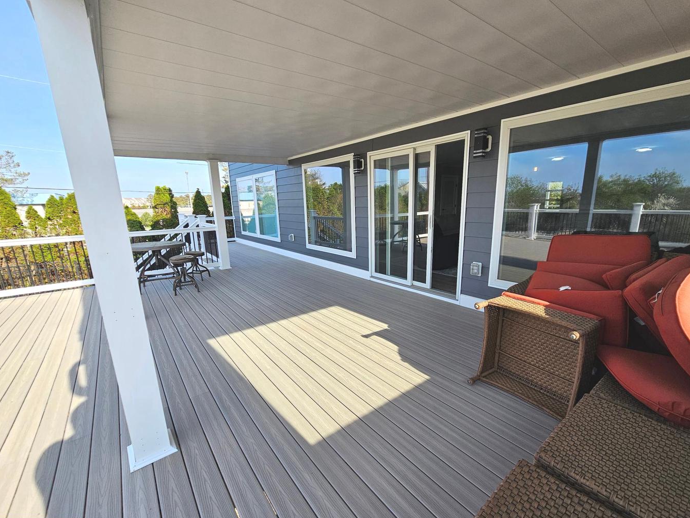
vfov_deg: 85.6
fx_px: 279
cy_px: 270
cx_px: 362
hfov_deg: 102.0
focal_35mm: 14
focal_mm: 2.2
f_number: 2.2
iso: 50
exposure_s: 1/694
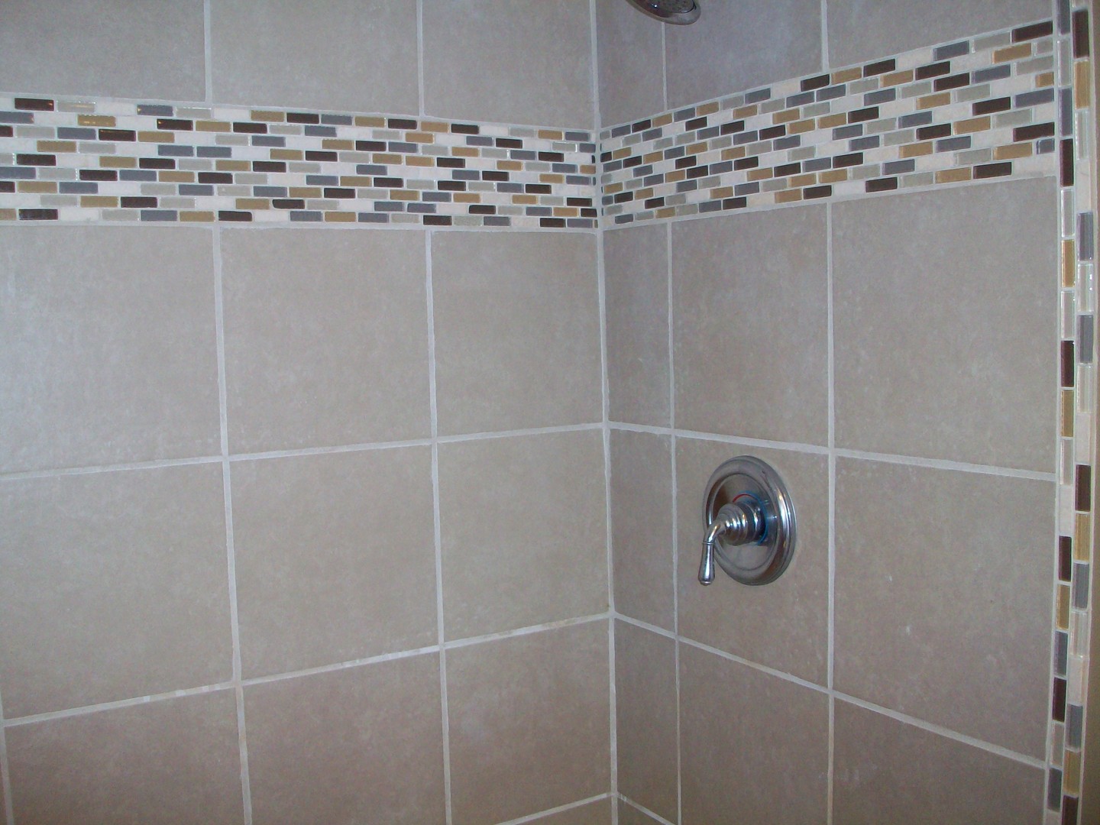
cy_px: 412
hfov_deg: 54.0
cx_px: 550
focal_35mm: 34
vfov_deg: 41.8
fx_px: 1080
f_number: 2.8
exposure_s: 1/60
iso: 160
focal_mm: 5.7
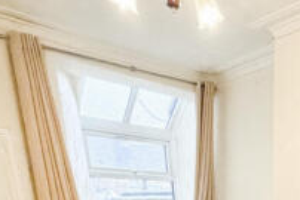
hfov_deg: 41.6
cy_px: 322
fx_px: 350
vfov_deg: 23.4
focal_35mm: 42
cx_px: 284
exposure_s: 1/60
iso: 400
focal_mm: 2.22
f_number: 2.2
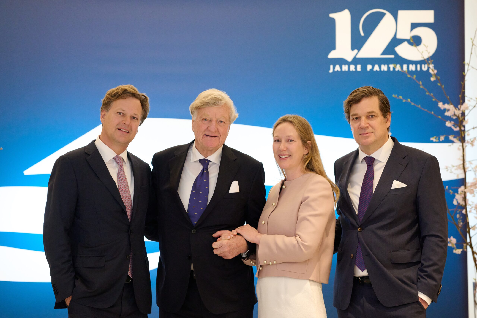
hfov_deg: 23.9
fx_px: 1126
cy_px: 159
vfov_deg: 16.1
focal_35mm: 85
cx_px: 238
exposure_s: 1/100
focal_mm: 85
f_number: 4.5
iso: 3200
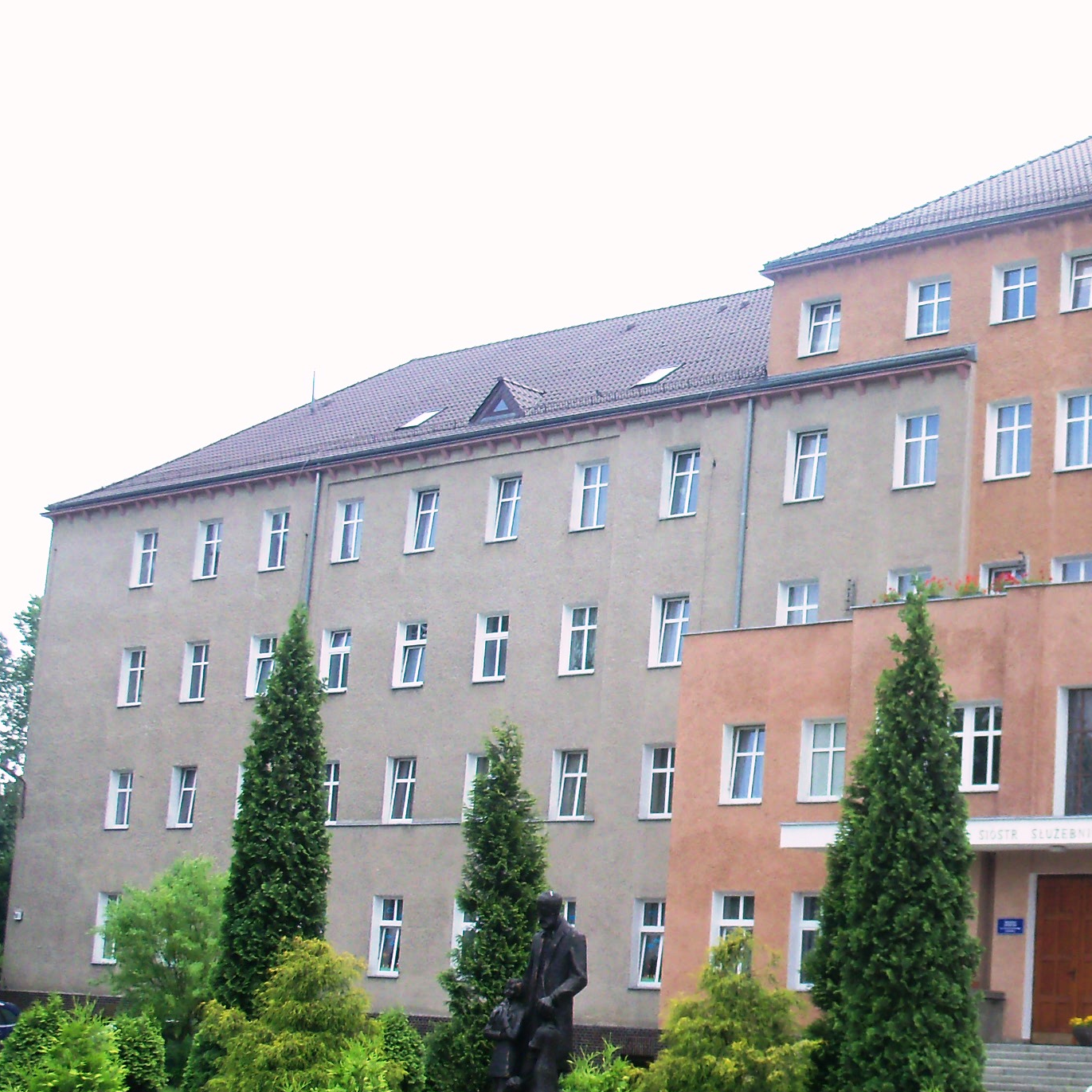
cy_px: 652
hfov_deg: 25.1
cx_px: 1117
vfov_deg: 26.4
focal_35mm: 65
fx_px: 2320
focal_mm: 6.3
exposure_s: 1/320
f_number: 3
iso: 80
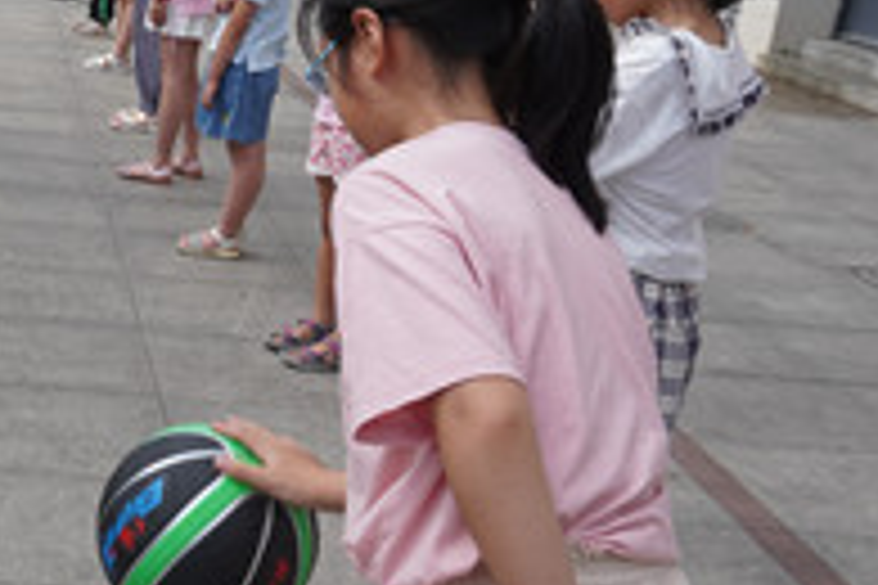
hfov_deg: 24.7
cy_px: 356
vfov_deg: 18.4
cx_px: -176
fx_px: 1805
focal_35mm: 74
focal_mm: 16
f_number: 5.6
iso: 100
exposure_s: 1/320
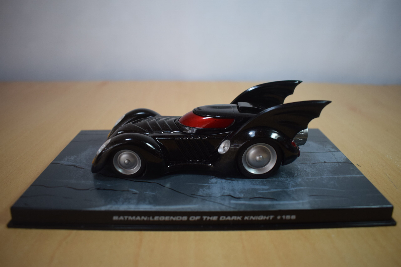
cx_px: 200
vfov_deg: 47.9
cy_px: 134
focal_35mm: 27
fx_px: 301
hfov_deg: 67.4
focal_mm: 18
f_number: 3.5
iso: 800
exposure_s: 1/500
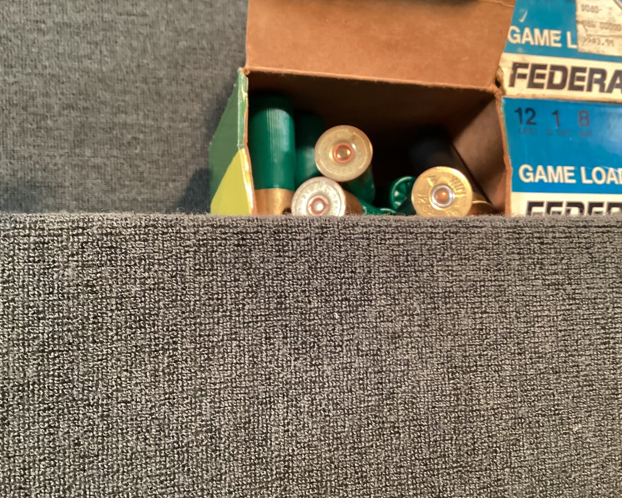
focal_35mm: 35
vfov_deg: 42.2
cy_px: 265
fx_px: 644
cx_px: 341
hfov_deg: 51.4
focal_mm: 3.3
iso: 400
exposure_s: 1/40
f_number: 2.4
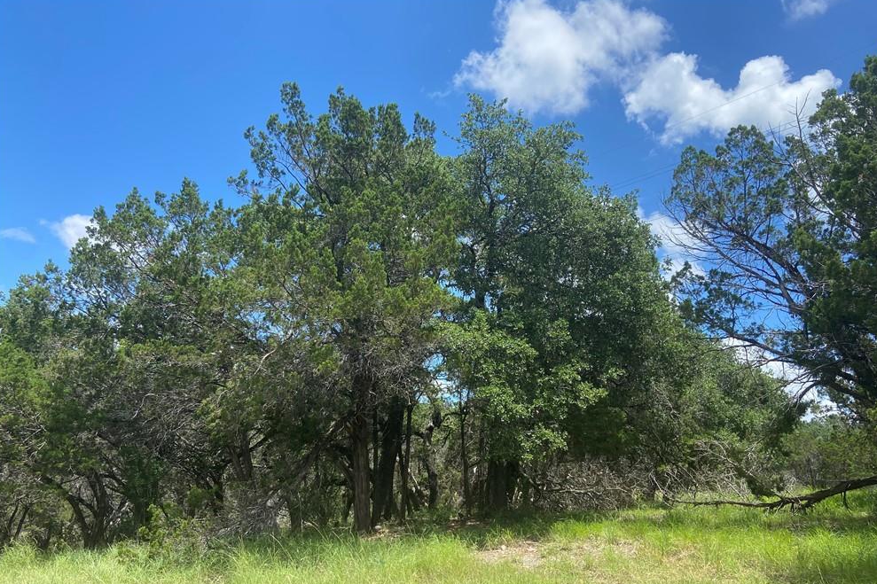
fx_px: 682
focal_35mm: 28
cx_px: 447
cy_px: 333
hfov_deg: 65.5
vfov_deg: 46.3
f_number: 1.8
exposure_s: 1/1522
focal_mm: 4.25
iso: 32
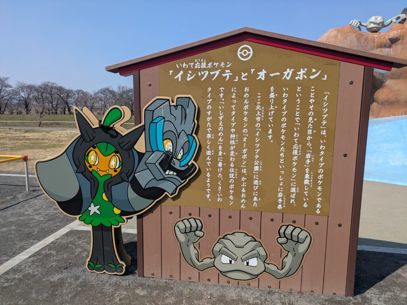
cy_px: 152
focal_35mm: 25
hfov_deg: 69.4
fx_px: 294
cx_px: 204
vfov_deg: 54.9
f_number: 1.89
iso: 45
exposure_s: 1/3378
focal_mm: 5.43
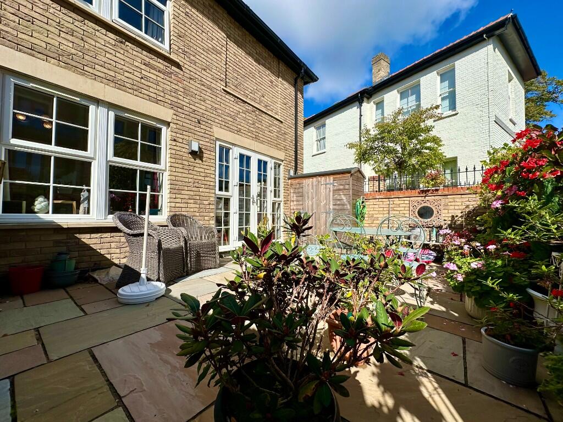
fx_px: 228
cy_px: 211
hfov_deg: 102.1
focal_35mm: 14
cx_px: 282
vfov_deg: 85.7
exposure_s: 1/2681
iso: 50
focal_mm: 2.22
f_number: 2.2
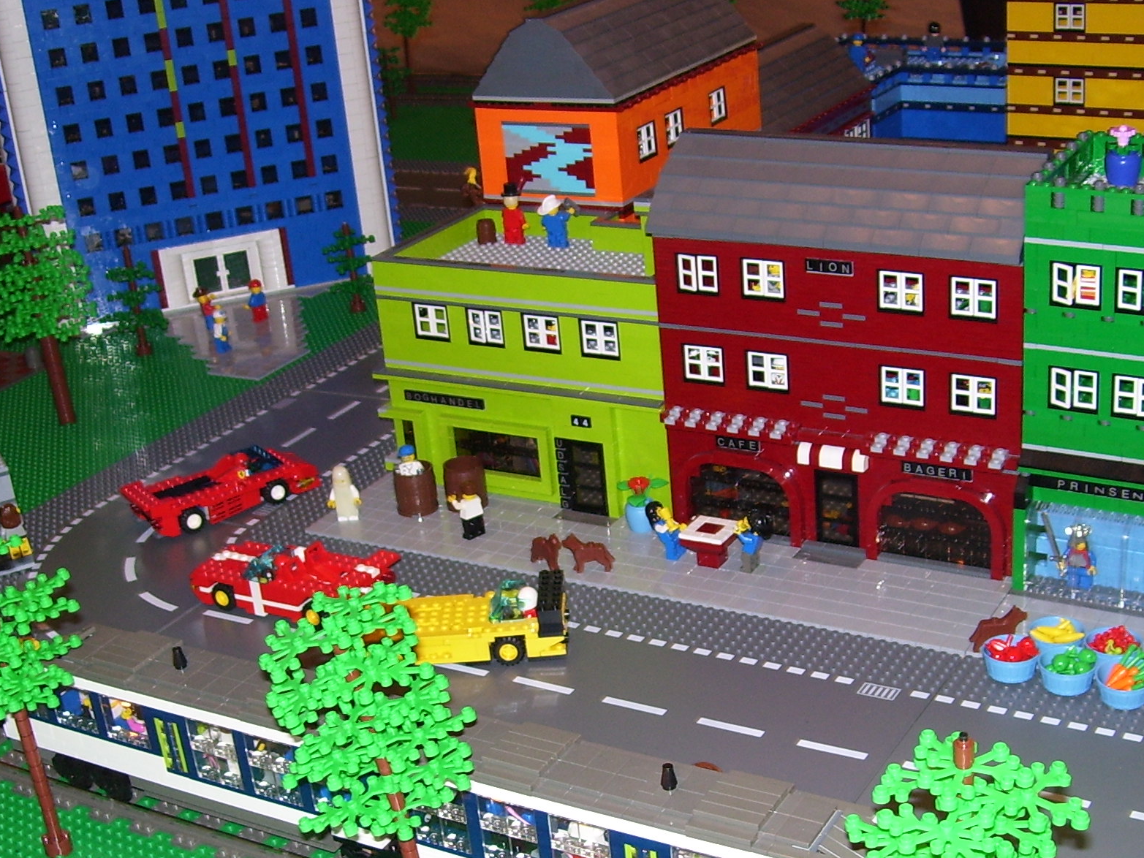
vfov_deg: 27.3
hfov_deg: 36.1
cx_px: 518
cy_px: 590
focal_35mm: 53
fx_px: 1752
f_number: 2.7
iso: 80
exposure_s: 1/60
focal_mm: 6
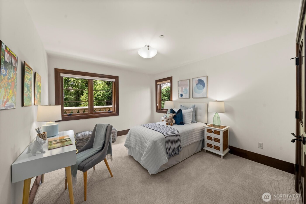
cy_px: 102
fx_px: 102
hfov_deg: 112.6
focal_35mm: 12
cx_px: 153
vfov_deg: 90.0
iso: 1000
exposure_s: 1/15
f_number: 6.7
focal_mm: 12
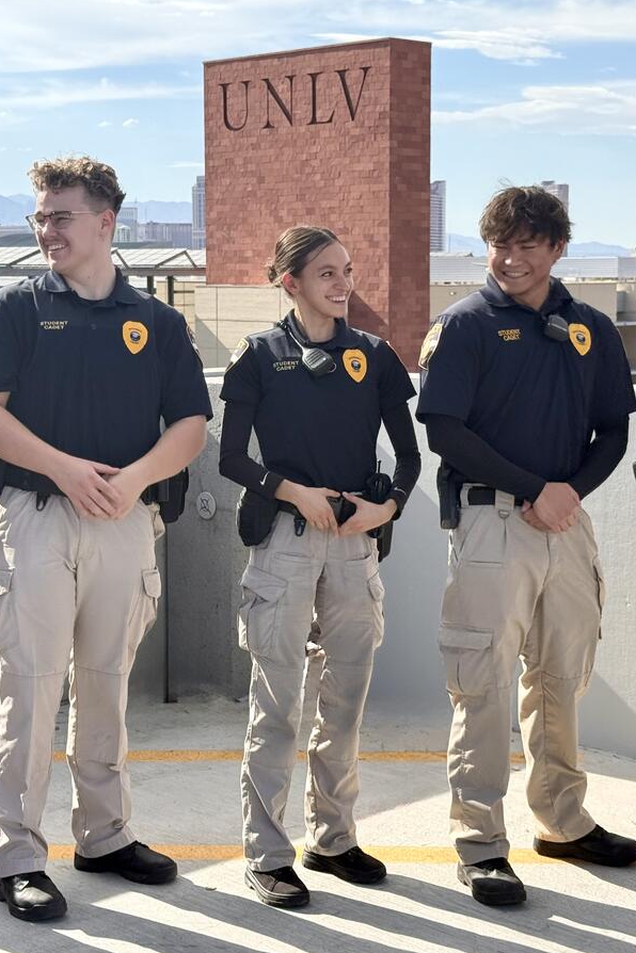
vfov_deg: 30.1
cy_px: 476
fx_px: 1775
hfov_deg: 20.3
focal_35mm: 67
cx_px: 319
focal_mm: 6.76
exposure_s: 1/4878
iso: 100
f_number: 1.78
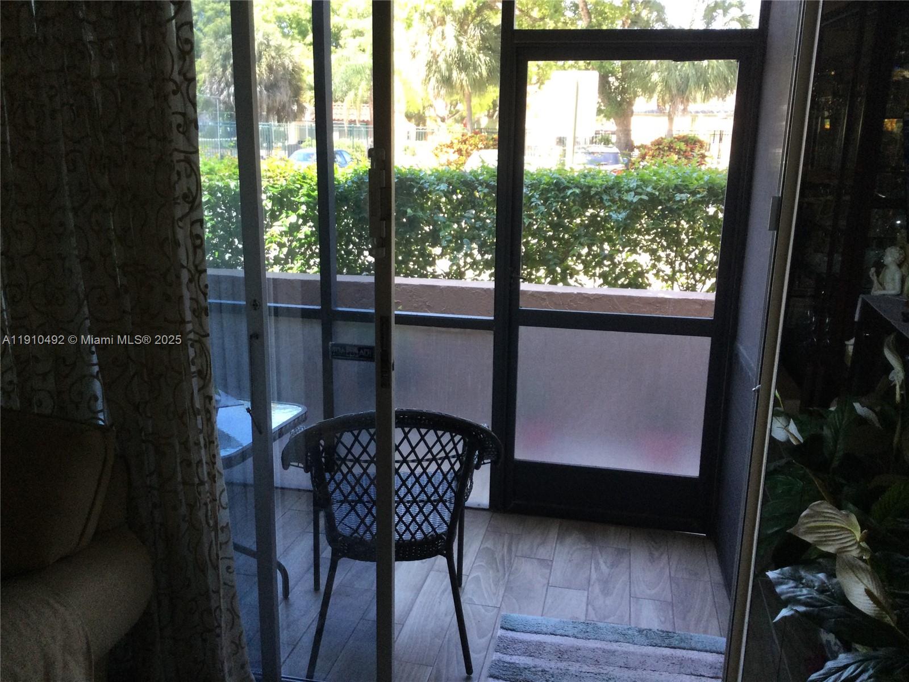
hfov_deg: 58.4
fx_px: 814
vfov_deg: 45.4
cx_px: 454
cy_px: 341
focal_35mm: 31
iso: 32
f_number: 2.4
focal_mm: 3.3
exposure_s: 1/30
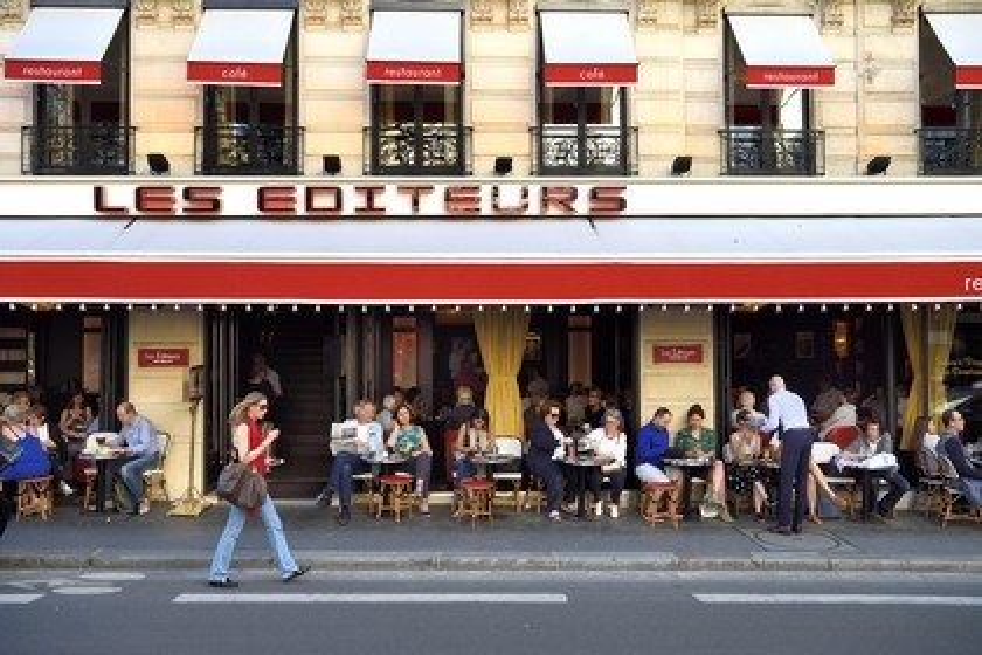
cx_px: 491
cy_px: 328
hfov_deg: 55.8
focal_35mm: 34
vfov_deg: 38.9
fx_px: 927
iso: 400
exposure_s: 1/400
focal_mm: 34
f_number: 5
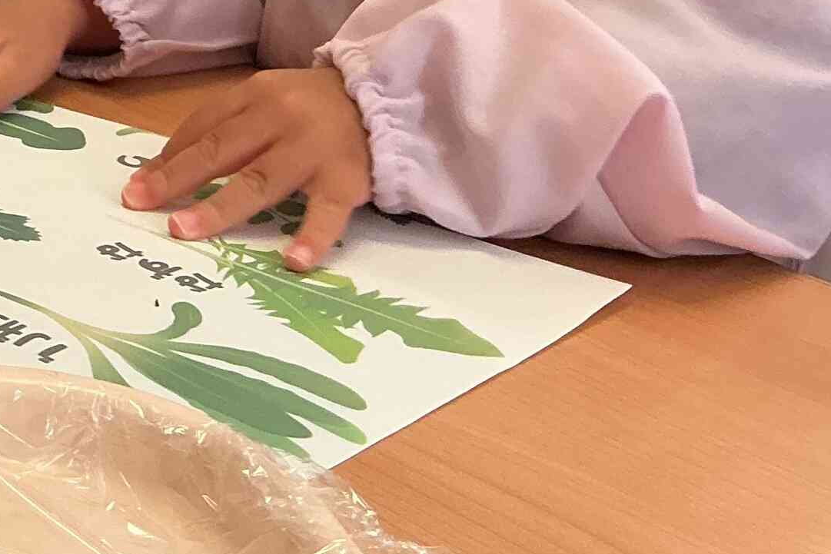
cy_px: -257
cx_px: -131
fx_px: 2078
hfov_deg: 21.2
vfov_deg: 14.3
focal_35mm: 90
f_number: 1.8
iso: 64
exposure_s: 1/120
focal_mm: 3
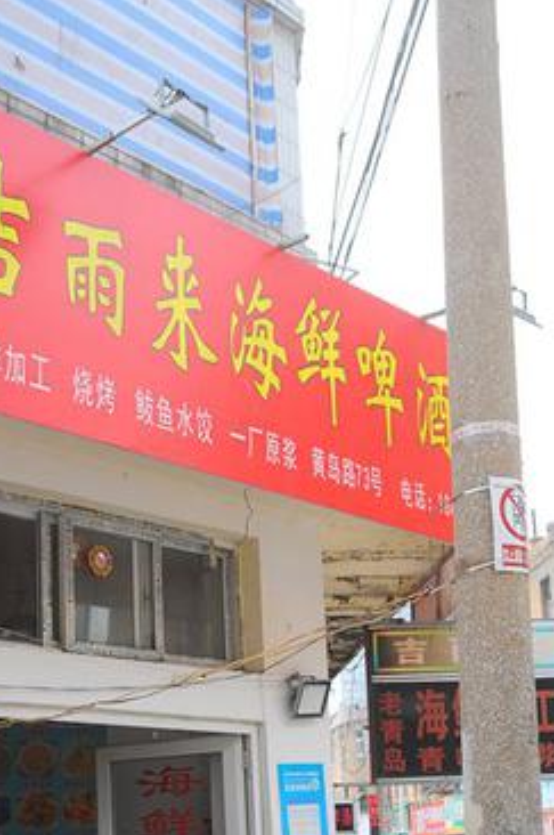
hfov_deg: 24.0
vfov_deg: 34.7
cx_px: 182
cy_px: 655
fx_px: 1296
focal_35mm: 56
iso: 200
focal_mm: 32
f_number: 5.6
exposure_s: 1/320
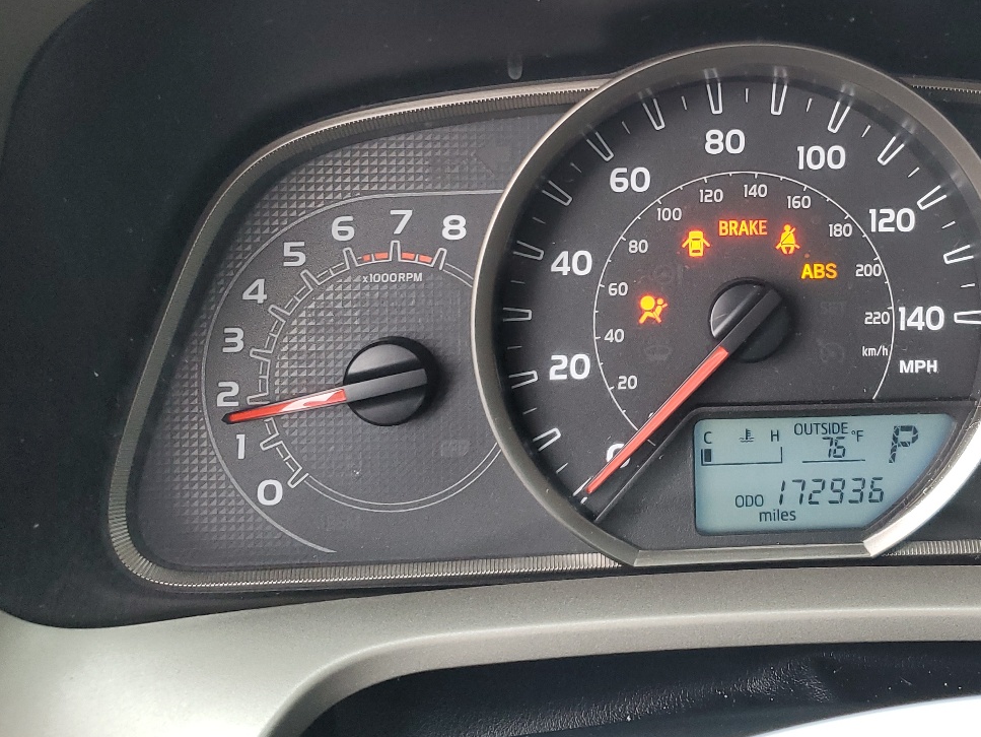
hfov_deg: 42.7
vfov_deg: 33.2
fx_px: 1219
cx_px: 714
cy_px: 217
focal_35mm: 43
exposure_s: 1/120
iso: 92
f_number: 1.5
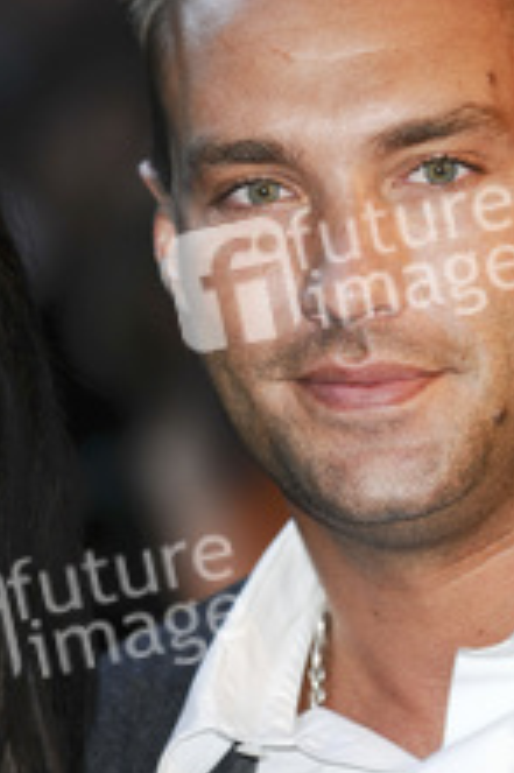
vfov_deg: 3.8
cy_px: 444
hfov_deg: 2.5
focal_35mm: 543
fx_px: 11647
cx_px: 448
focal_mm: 200
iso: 200
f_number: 4
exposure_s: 1/250
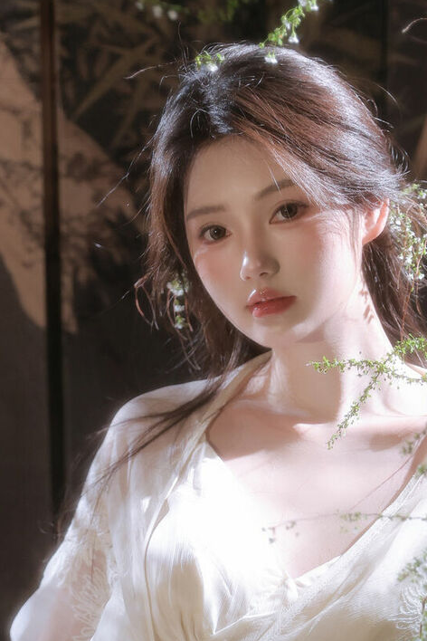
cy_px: 610
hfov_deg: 12.6
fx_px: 1939
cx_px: 149
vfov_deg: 18.4
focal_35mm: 109
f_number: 2.8
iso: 2000
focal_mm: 50
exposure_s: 1/200
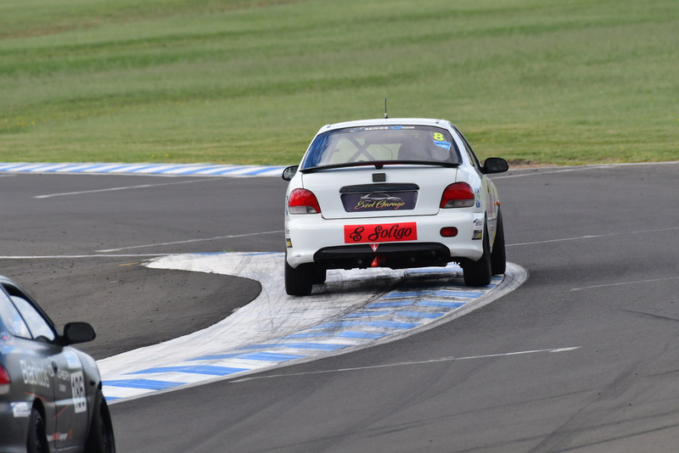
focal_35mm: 750
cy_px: 226
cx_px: 340
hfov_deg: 2.7
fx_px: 14150
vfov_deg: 1.8
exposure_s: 1/500
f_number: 9
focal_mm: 500
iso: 400
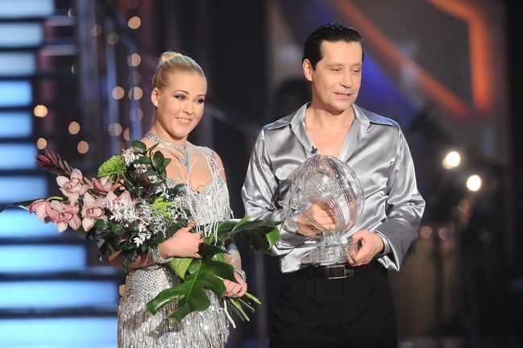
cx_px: 262
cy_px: 174
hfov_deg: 6.9
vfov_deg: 4.6
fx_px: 4356
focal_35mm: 300
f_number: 4
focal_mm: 300
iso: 1600
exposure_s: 1/160
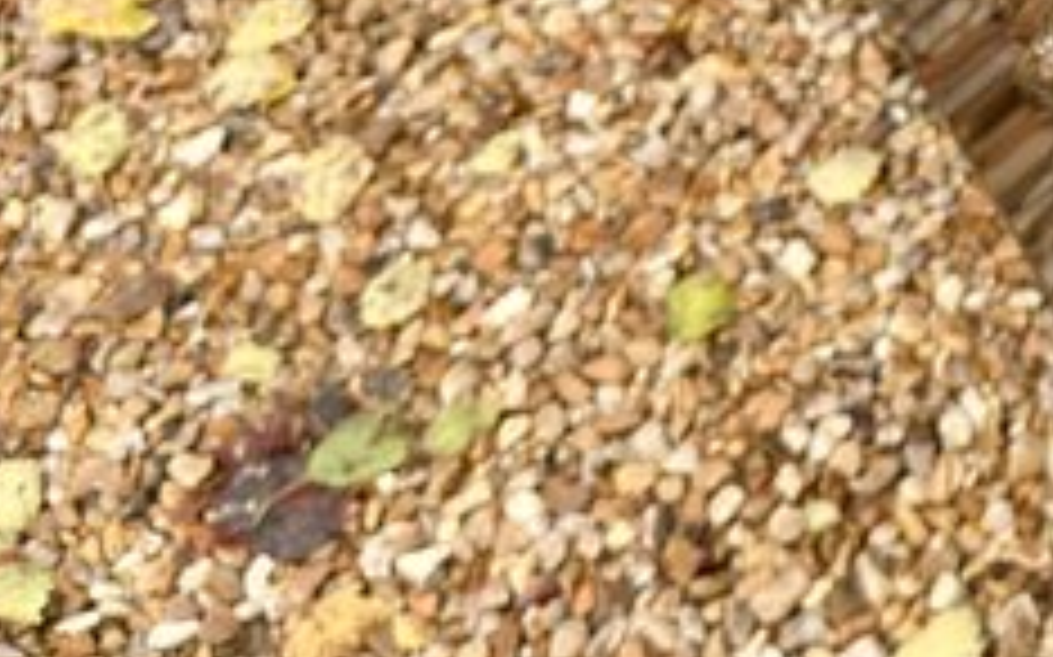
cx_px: 1458
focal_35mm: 87
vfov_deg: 14.0
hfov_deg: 21.1
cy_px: -360
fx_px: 2495
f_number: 1.78
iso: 64
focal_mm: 6.76
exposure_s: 1/129
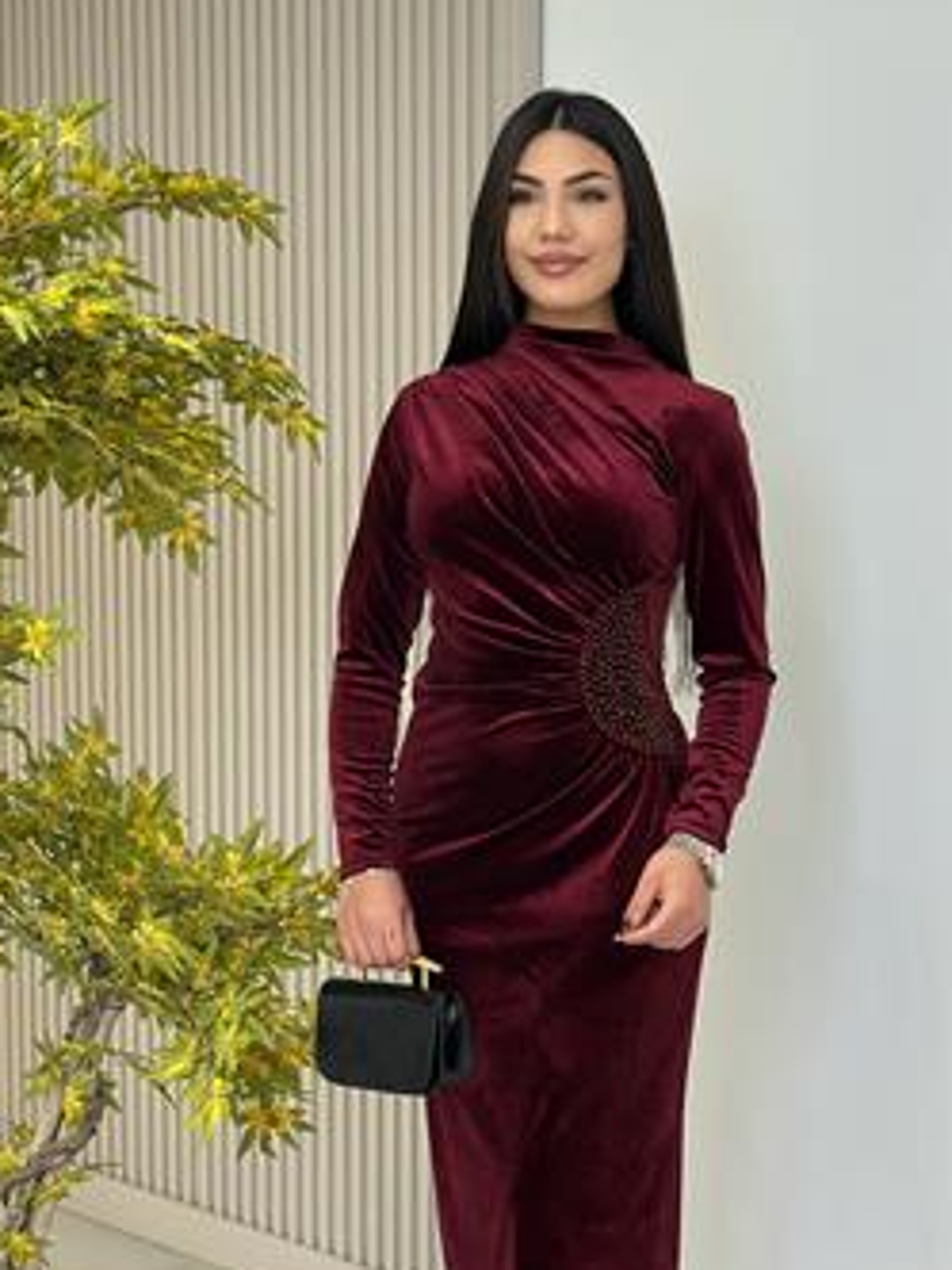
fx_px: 2824
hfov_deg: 19.1
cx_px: 581
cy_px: 752
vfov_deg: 25.3
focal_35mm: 77
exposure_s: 1/224
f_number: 1.78
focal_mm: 6.86
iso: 80
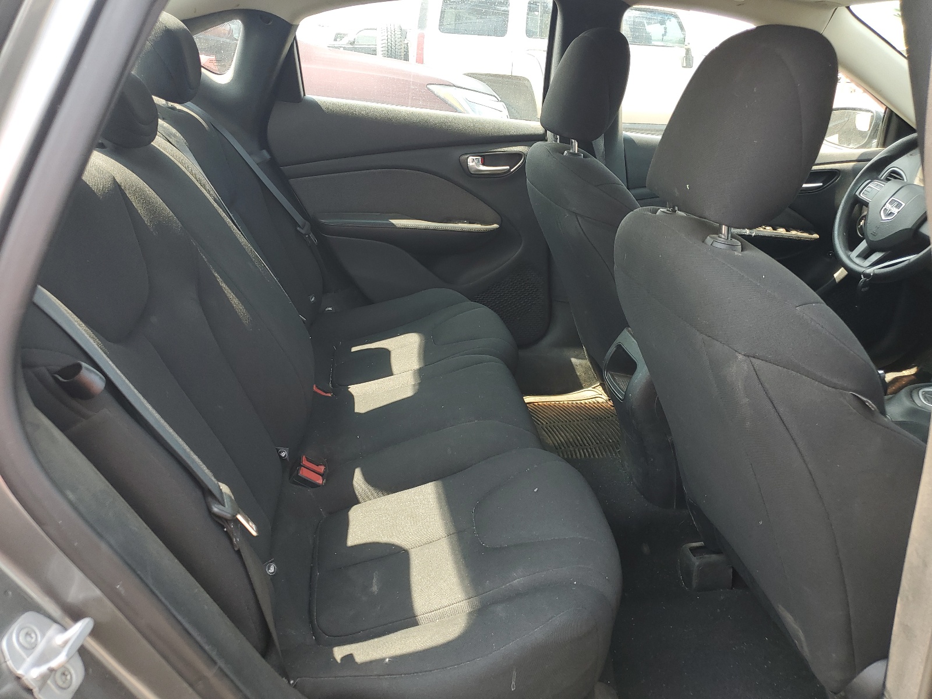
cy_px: 350
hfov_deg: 67.3
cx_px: 466
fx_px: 700
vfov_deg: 53.1
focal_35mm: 26
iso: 50
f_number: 1.5
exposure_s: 1/169
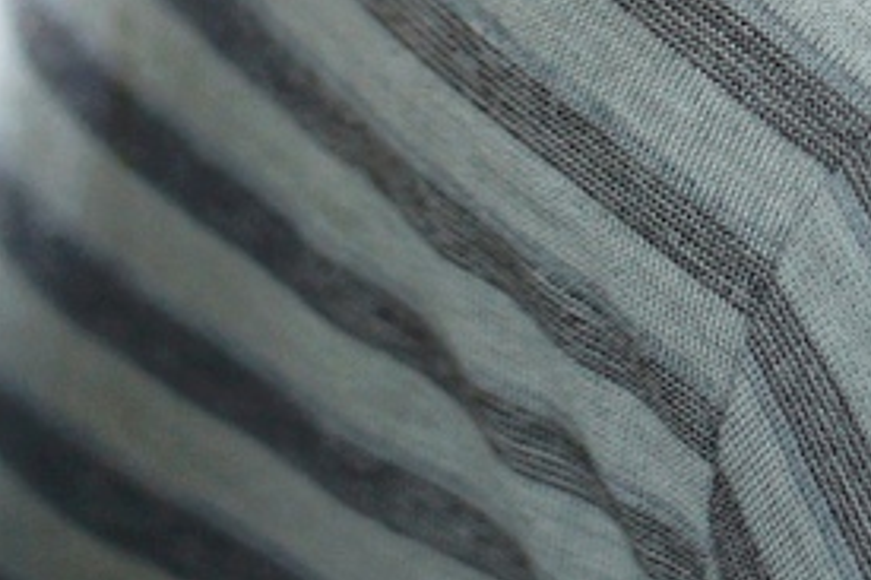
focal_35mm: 619
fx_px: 14967
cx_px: 2271
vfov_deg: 2.2
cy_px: -1460
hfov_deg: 3.3
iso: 200
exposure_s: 1/800
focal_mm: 85
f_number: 1.8
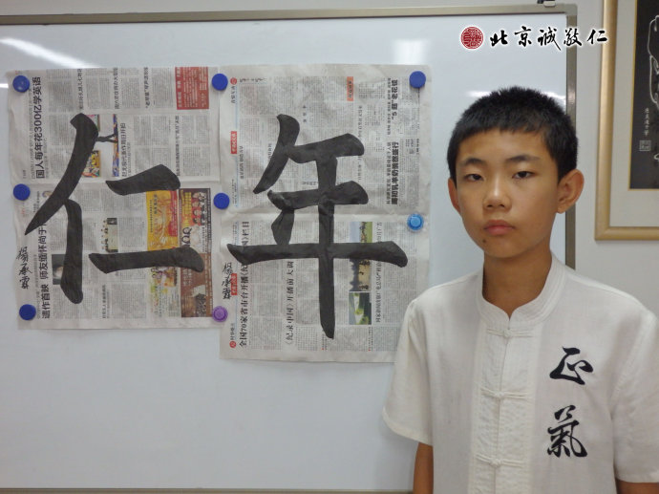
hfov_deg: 50.2
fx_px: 704
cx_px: 330
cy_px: 247
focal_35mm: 37
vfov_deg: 38.6
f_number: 3.6
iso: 500
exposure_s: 1/60
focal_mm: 6.6
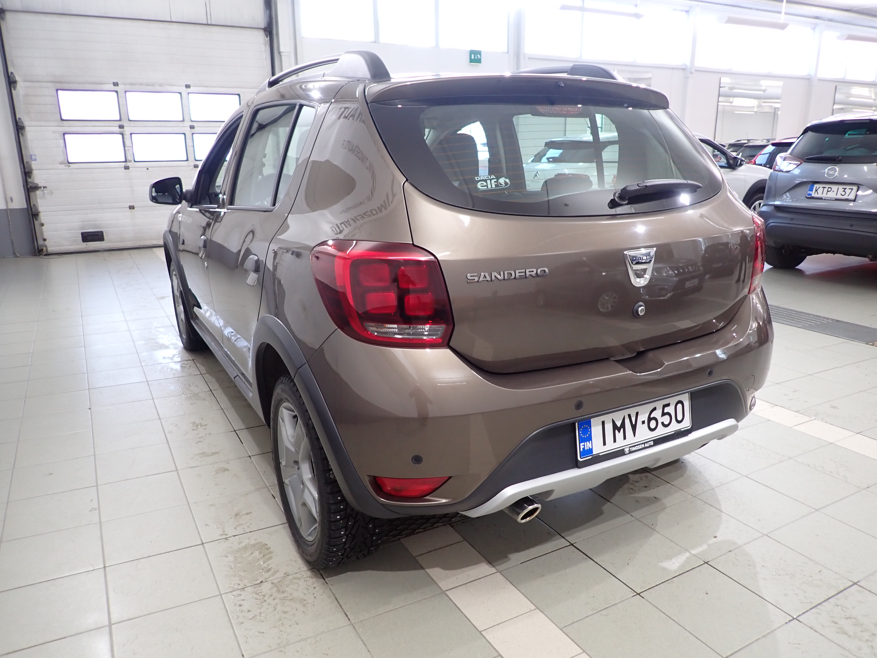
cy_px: 329
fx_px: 633
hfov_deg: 69.4
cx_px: 438
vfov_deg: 54.9
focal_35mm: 25
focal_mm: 4.5
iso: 200
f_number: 2
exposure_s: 1/50
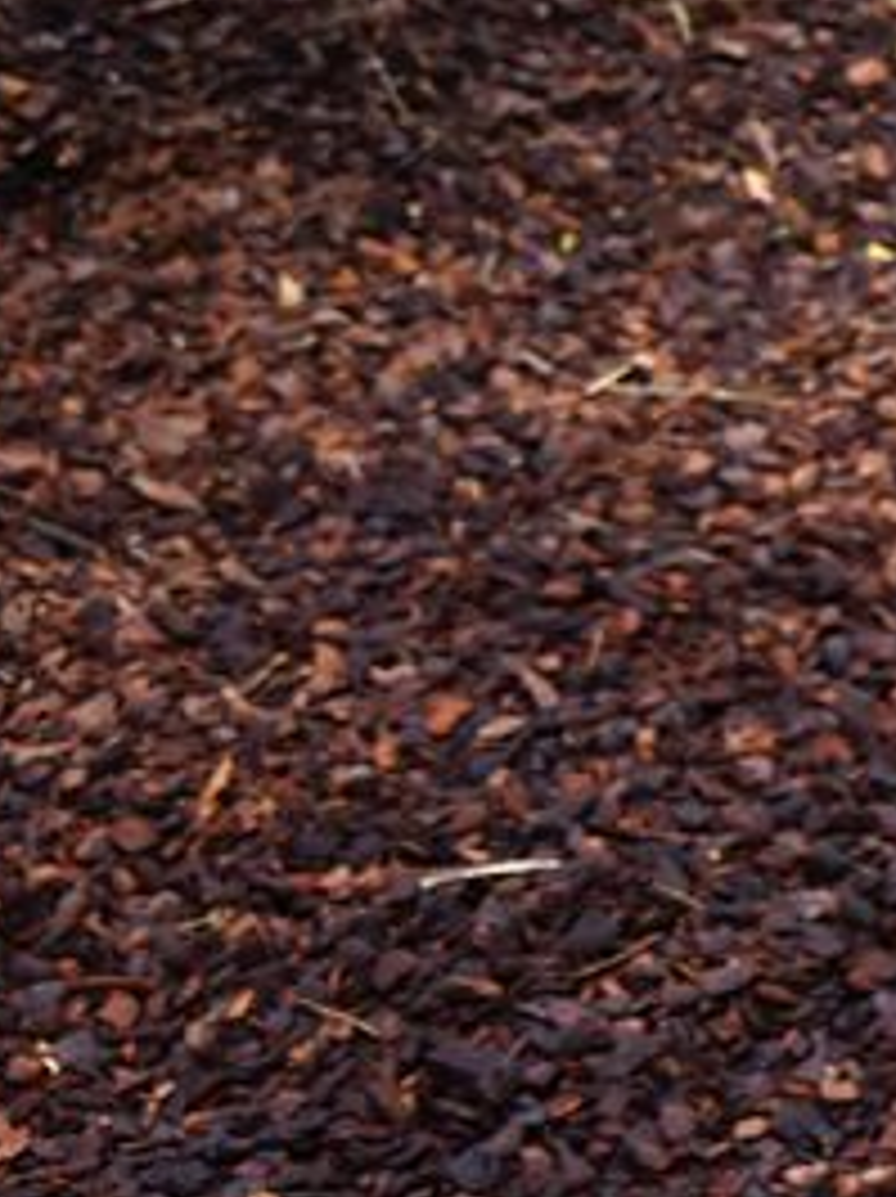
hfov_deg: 7.6
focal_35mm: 166
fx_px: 5738
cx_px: 2805
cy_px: 166
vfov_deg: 11.8
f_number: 5
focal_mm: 36
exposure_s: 1/60
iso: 100
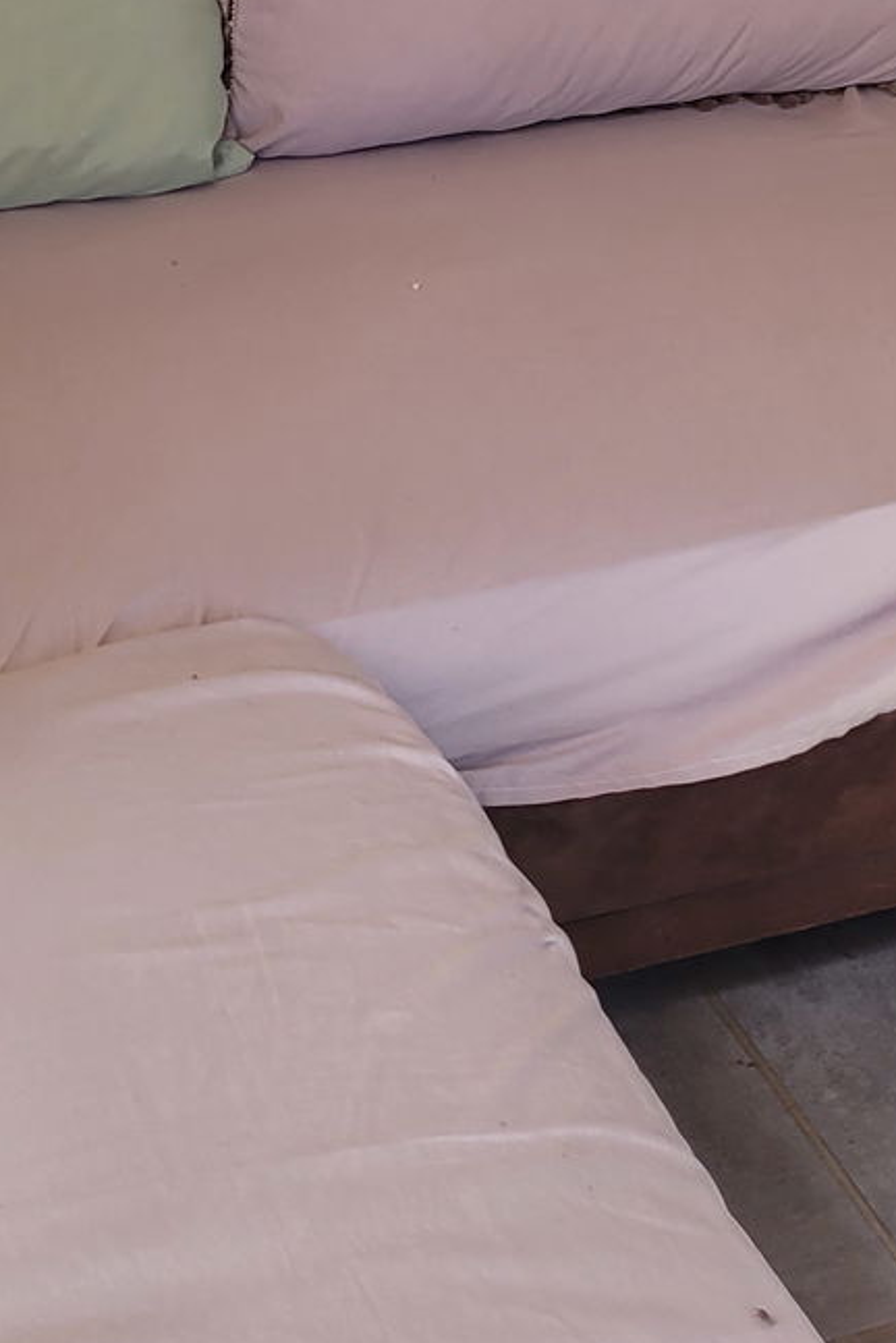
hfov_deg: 15.4
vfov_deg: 20.6
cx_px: 396
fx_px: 3322
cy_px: -467
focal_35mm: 89
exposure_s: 1/100
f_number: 1.8
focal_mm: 5.4
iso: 64
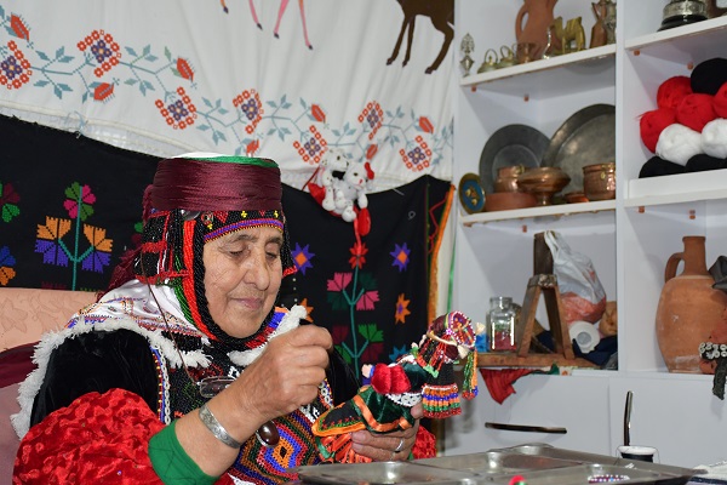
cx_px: 364
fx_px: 1212
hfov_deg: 33.4
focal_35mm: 60
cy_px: 242
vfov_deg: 22.6
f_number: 4.5
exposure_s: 1/60
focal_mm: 40
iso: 1400
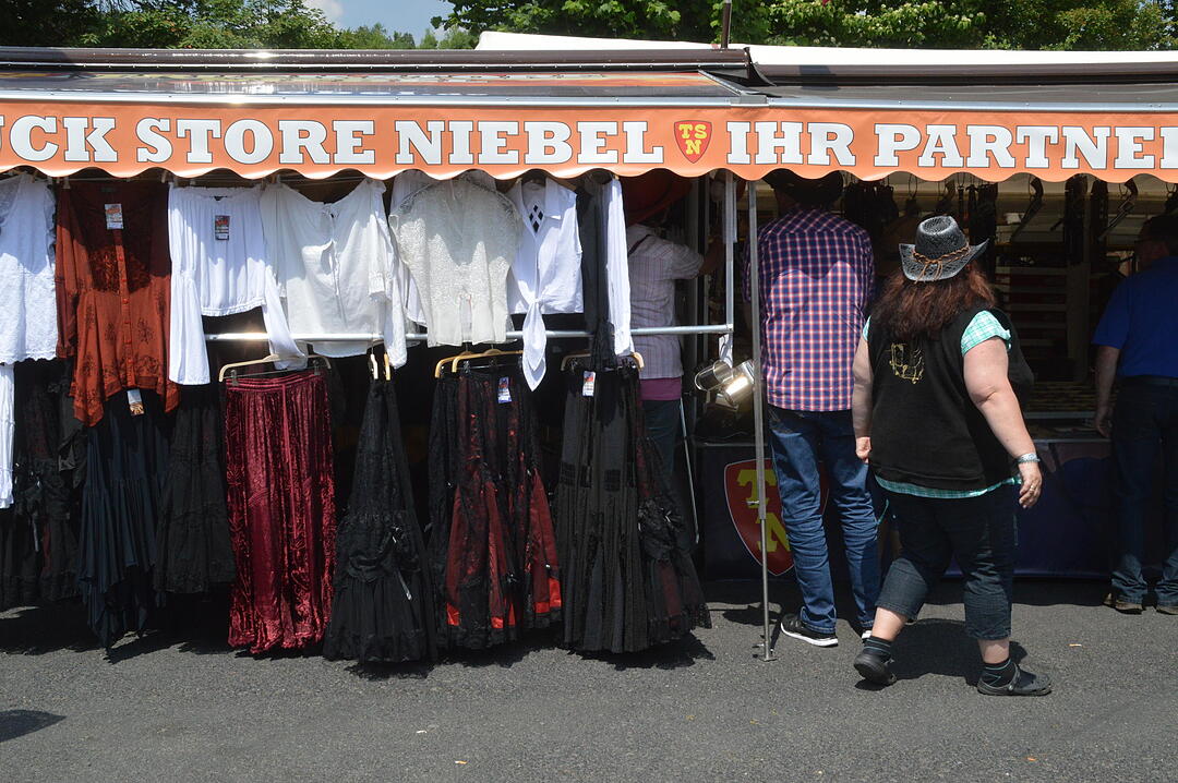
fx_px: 1569
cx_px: 589
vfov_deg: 28.0
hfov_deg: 41.1
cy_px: 392
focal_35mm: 48
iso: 800
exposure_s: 1/800
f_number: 14
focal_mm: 32
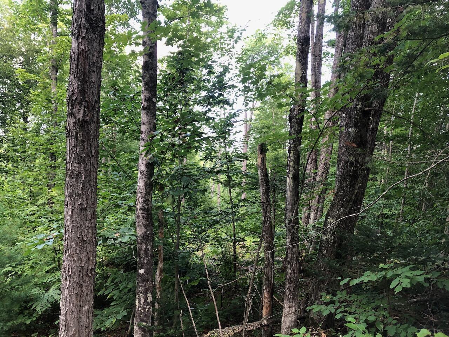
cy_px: 168
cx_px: 224
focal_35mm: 28
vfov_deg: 49.7
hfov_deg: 63.4
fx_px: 363
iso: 25
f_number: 1.8
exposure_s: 1/40
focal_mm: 3.99
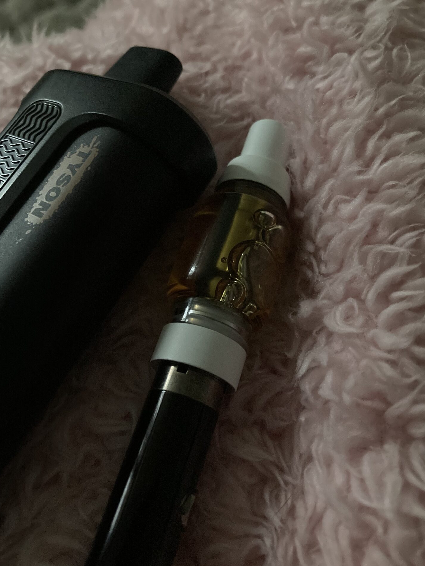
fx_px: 491
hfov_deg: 46.8
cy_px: 270
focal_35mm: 30
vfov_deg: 59.9
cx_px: 210
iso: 1000
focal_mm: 3.99
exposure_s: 1/15
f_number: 1.8
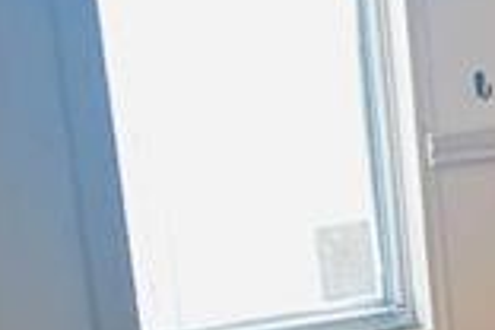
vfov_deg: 6.3
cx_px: 1050
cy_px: 742
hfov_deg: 9.2
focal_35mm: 208
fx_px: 2860
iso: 125
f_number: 1.5
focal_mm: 5.7
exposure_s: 1/116
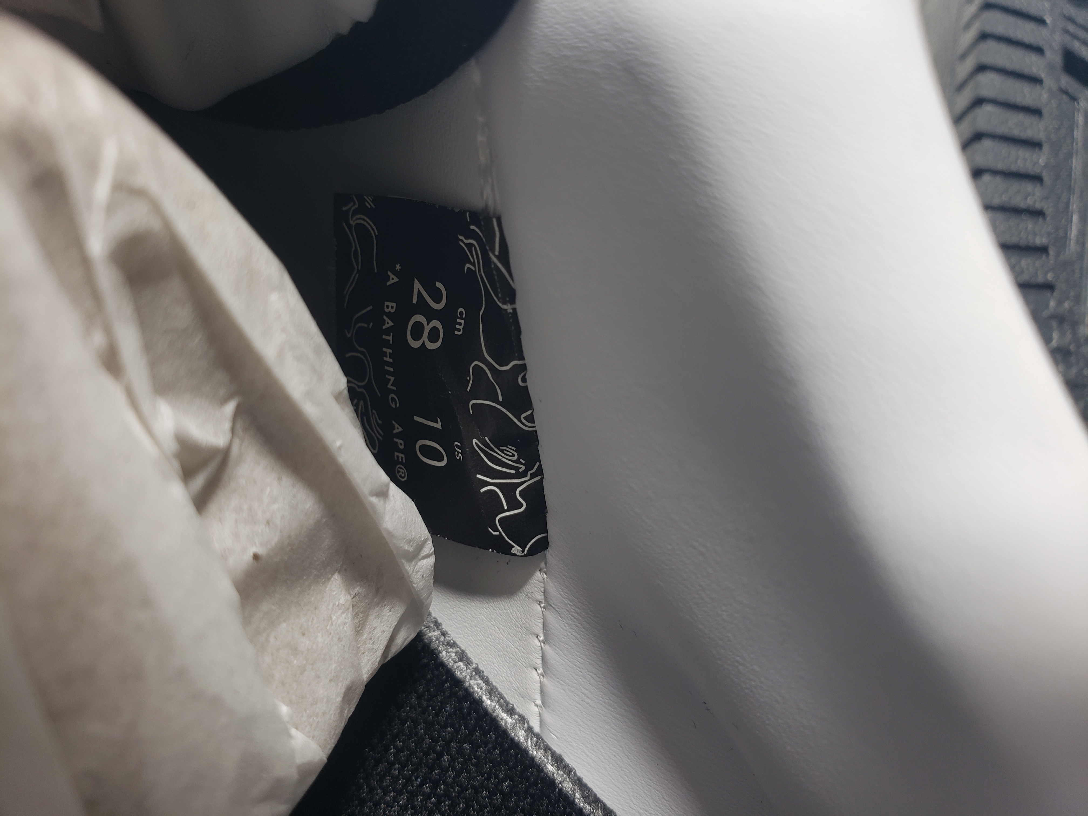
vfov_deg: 53.1
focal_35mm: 26
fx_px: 817
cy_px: 408
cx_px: 544
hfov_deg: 67.3
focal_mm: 4.3
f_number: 2.4
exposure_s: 1/100
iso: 64
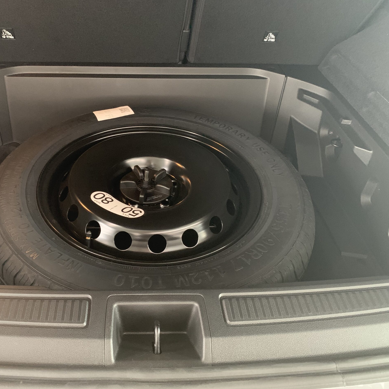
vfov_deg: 52.5
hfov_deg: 52.0
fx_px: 394
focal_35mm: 31
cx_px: 149
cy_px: 197
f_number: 1.8
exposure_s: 1/30
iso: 640
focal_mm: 4.25
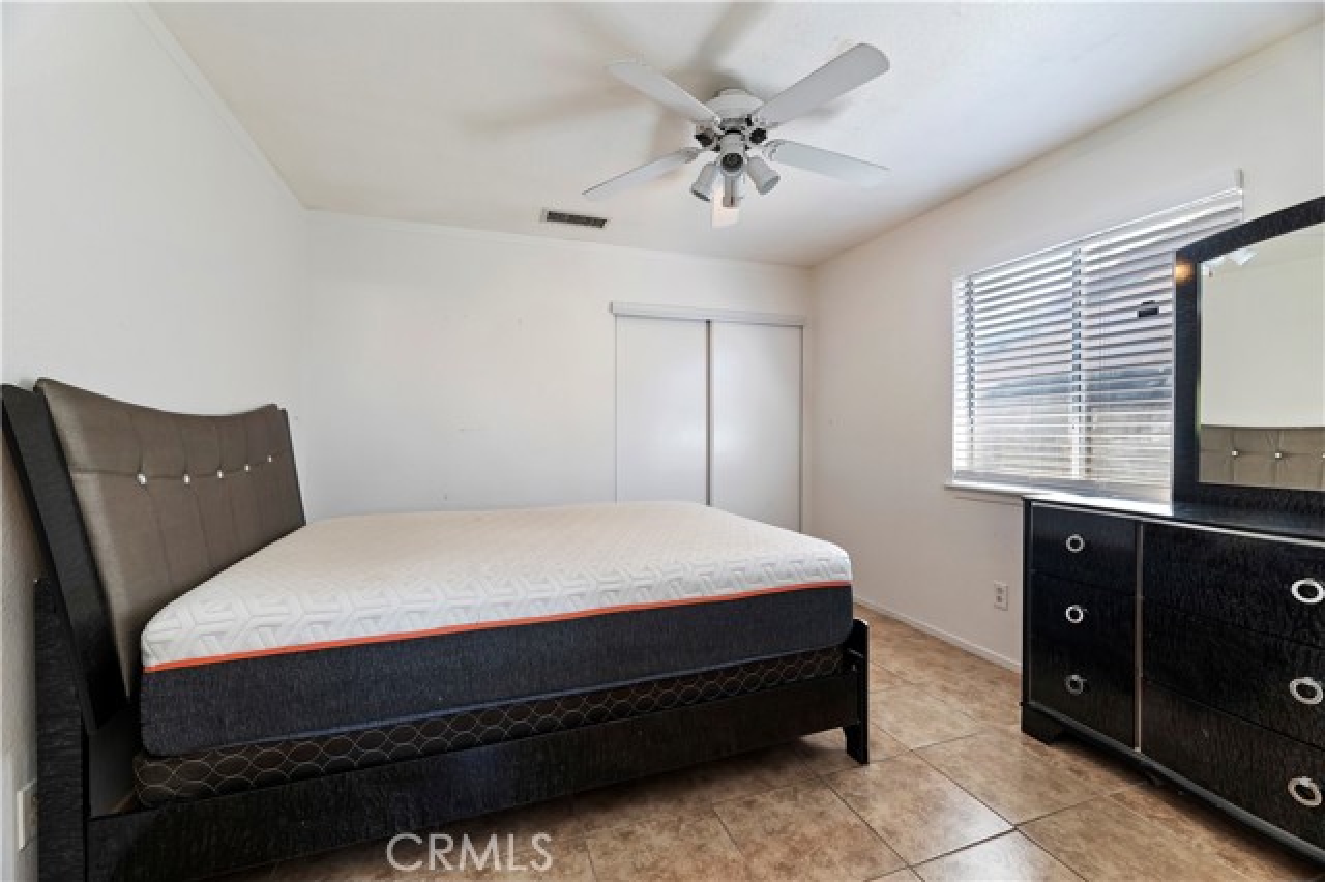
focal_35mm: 14
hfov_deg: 104.3
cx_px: 662
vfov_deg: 81.1
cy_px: 441
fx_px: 515
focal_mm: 14
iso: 500
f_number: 10
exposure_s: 1/6
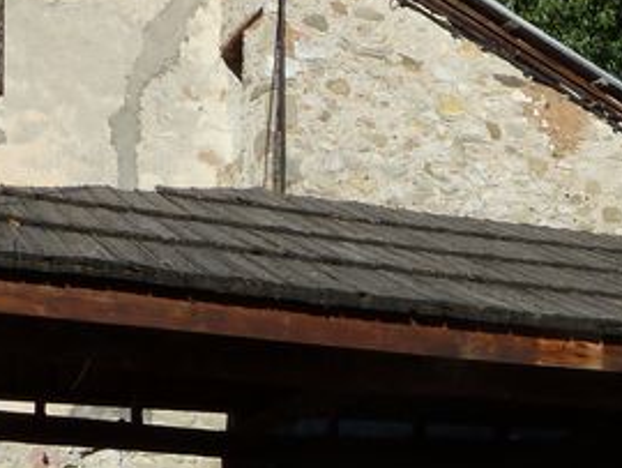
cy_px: 583
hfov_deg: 24.0
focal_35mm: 74
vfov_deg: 18.7
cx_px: 744
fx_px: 1331
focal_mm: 4.1
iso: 80
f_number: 5.6
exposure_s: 1/500
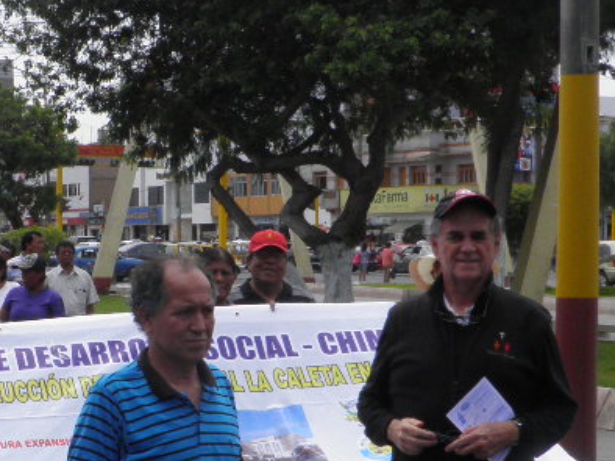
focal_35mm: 91
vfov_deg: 16.2
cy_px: 319
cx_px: 31
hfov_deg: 21.0
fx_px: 1616
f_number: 5.7
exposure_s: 1/400
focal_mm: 4.9
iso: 50
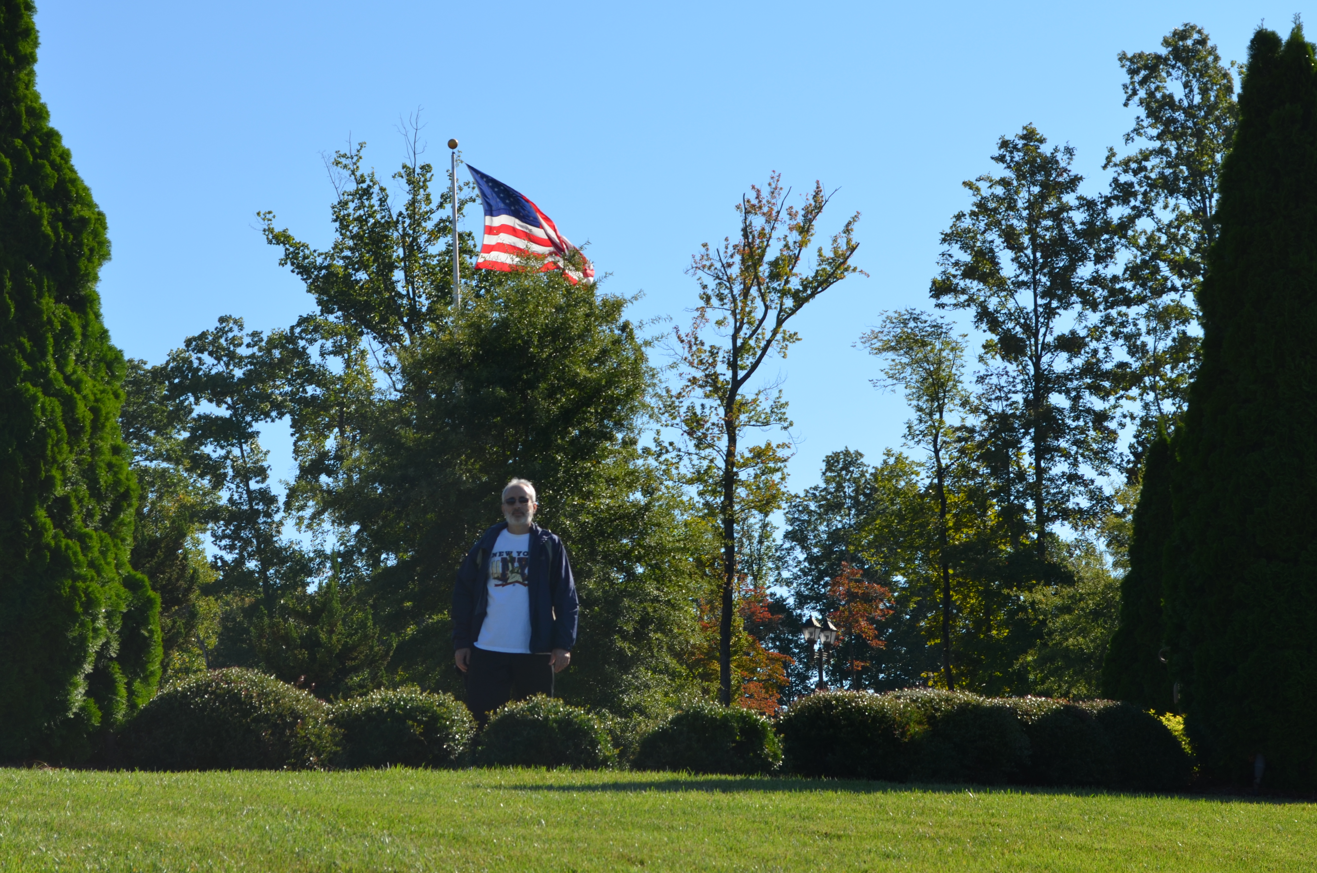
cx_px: 628
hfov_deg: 24.0
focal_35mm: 85
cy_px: 383
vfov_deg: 16.0
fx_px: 3103
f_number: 8
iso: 100
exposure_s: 1/250
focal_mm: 50
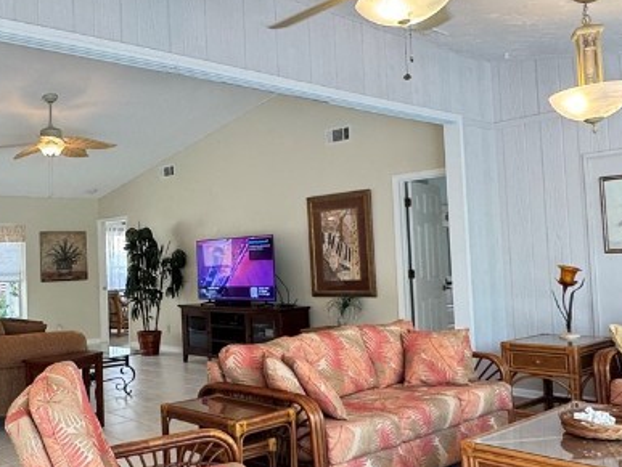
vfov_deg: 38.7
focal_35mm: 37
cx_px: 156
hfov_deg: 48.2
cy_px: 234
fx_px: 665
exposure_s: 1/60
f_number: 2.2
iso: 200
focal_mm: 2.22
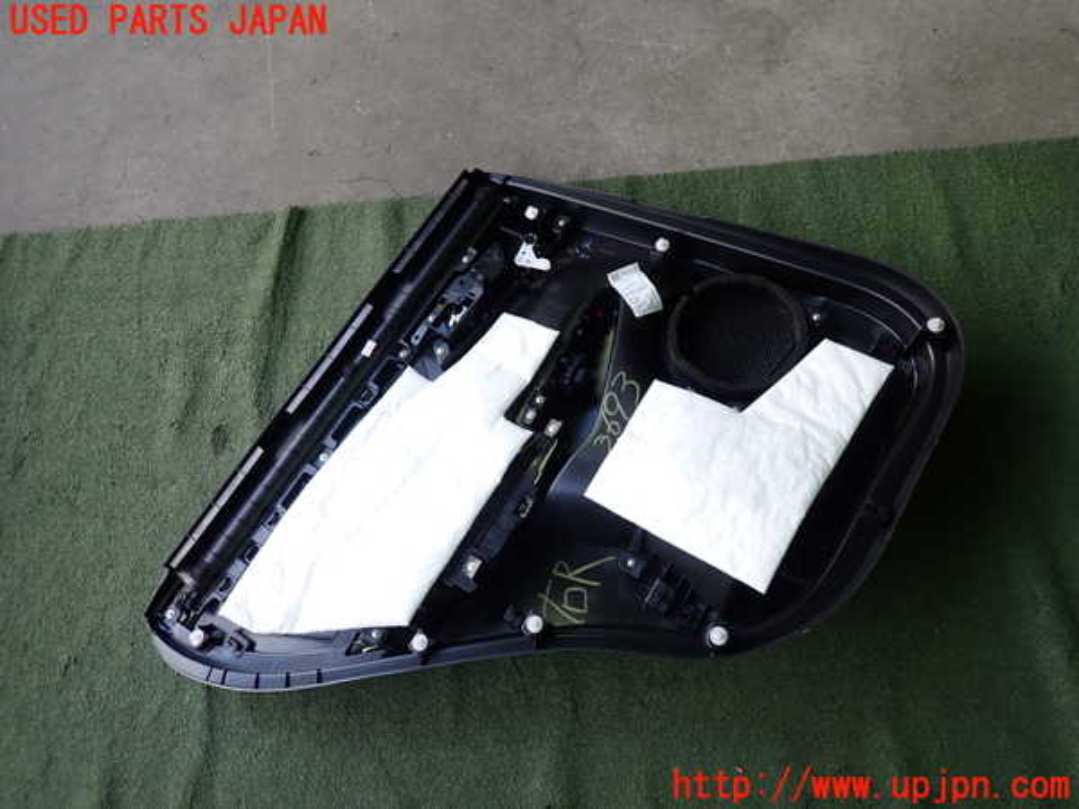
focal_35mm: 25
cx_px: 540
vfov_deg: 54.9
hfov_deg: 69.4
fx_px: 779
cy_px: 404
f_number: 2
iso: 200
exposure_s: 1/125
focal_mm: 4.5
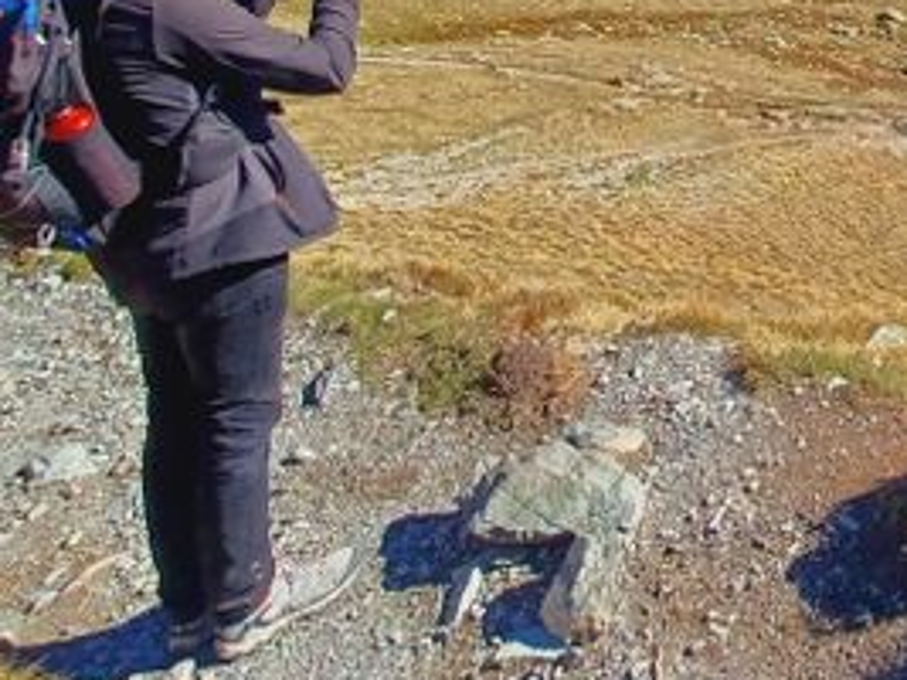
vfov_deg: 31.1
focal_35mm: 39
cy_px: -133
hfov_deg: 39.8
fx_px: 1021
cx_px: 978
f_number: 2.2
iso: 40
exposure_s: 1/1328
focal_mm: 1.42
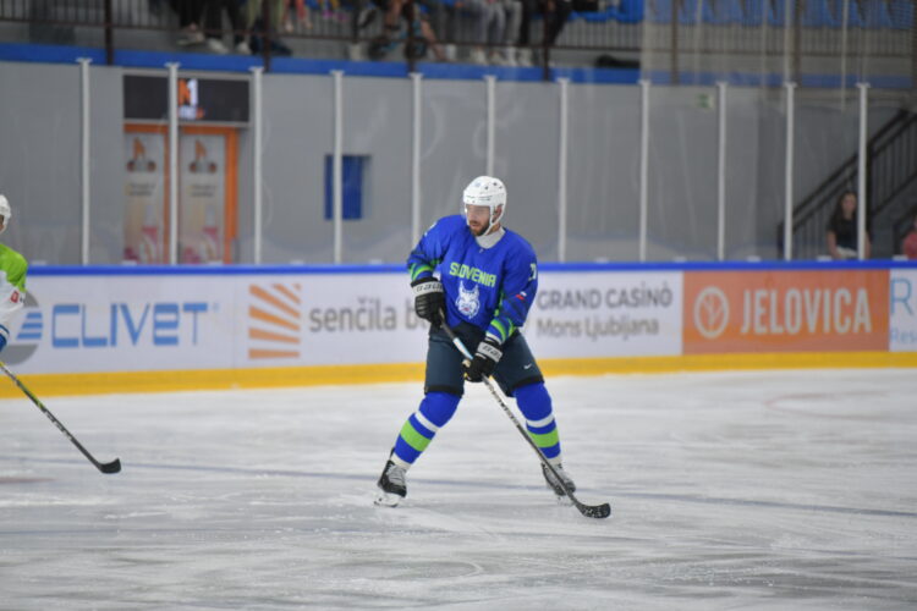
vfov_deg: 6.9
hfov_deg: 10.3
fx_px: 5094
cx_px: 458
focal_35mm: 200
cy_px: 306
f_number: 2.8
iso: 2000
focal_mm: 200
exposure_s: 1/800
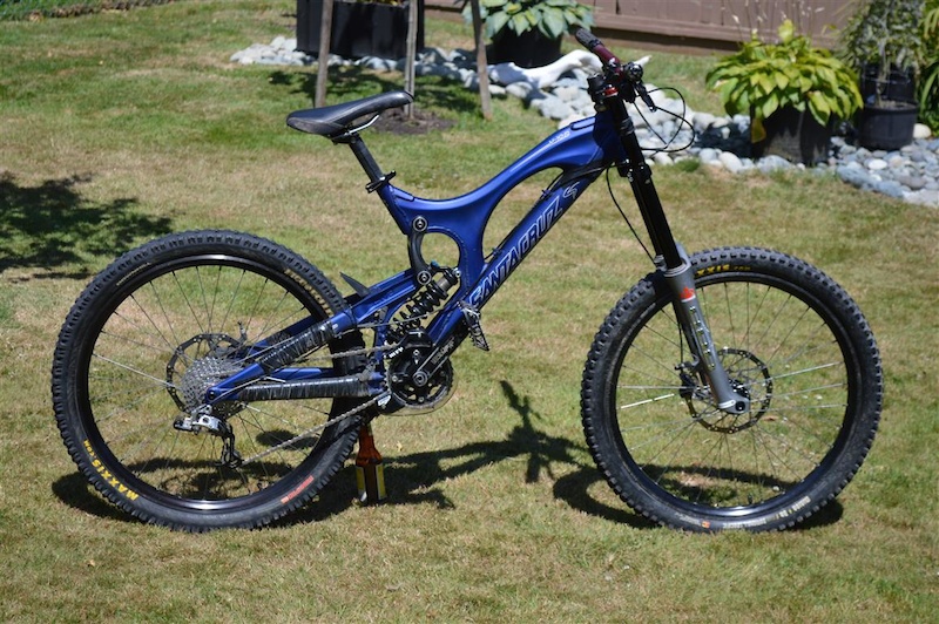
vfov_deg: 18.2
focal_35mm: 75
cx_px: 470
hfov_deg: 27.0
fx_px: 1955
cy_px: 312
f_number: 6.3
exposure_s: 1/160
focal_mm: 50
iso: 100
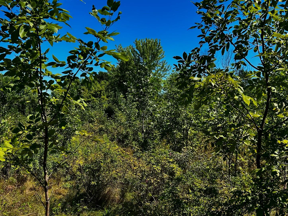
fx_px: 308
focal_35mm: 37
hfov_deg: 49.9
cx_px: 121
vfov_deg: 38.6
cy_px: 121
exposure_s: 1/2123
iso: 50
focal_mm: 5.7
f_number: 1.5
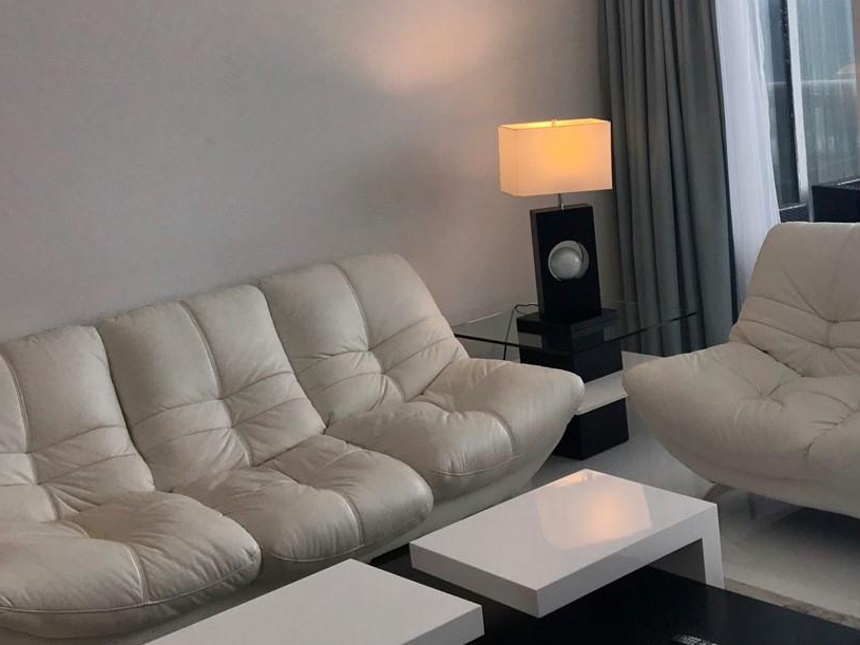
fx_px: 1366
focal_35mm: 55
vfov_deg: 26.3
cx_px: 460
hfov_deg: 34.9
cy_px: 191
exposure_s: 1/263
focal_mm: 3.99
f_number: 1.8
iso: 20
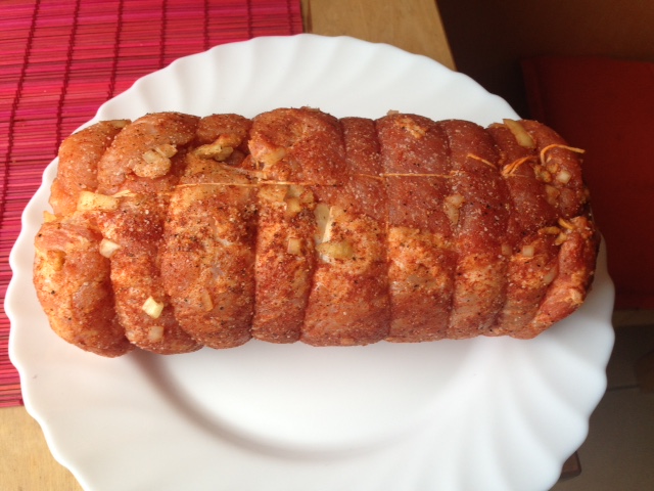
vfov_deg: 42.9
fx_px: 623
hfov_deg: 55.4
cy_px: 246
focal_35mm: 33
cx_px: 327
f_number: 2.4
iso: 50
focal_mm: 4.12
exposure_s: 1/60
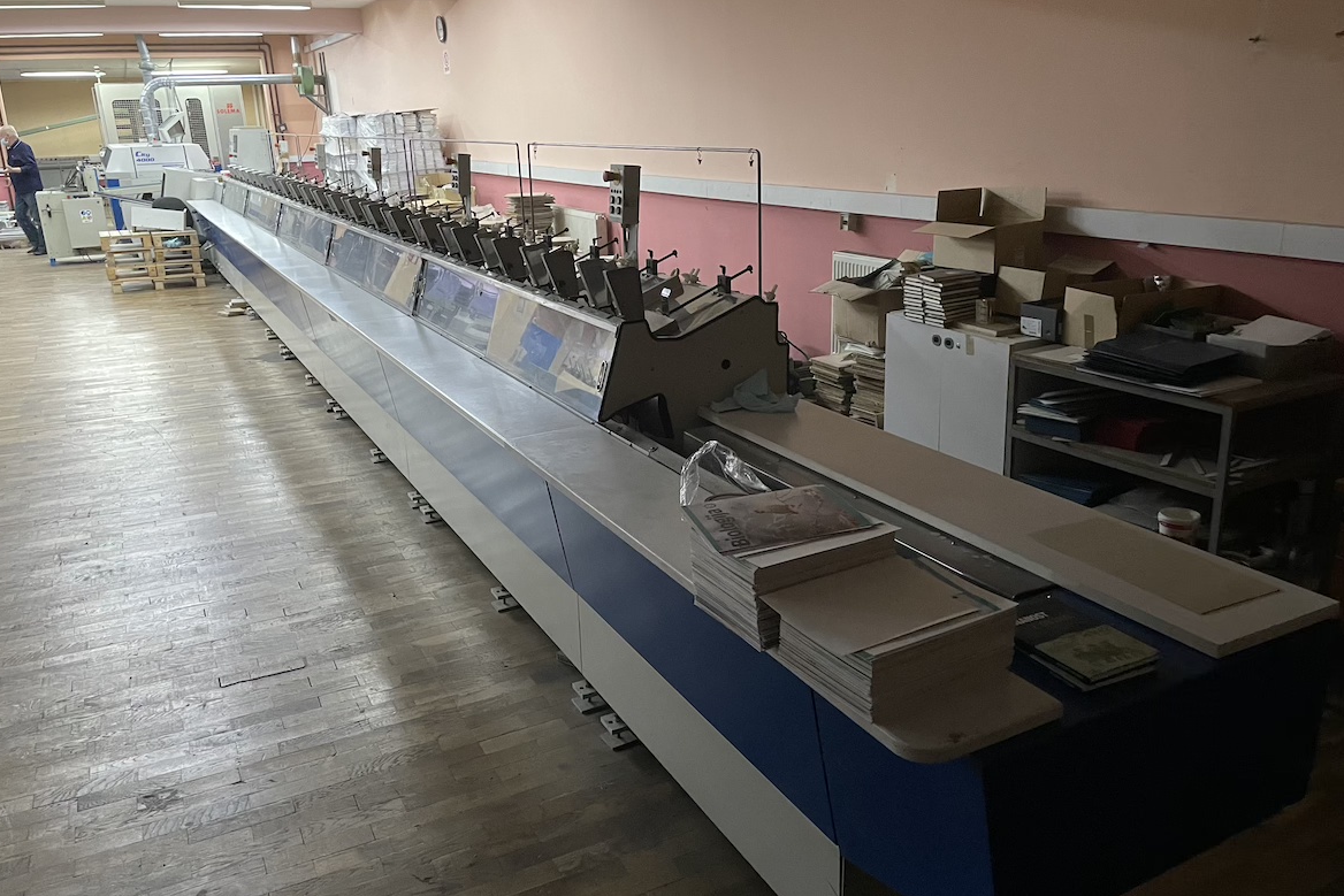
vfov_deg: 46.4
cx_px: 664
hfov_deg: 65.5
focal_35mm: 28
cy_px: 465
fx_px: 1045
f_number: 1.6
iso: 400
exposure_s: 1/33
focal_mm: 4.2
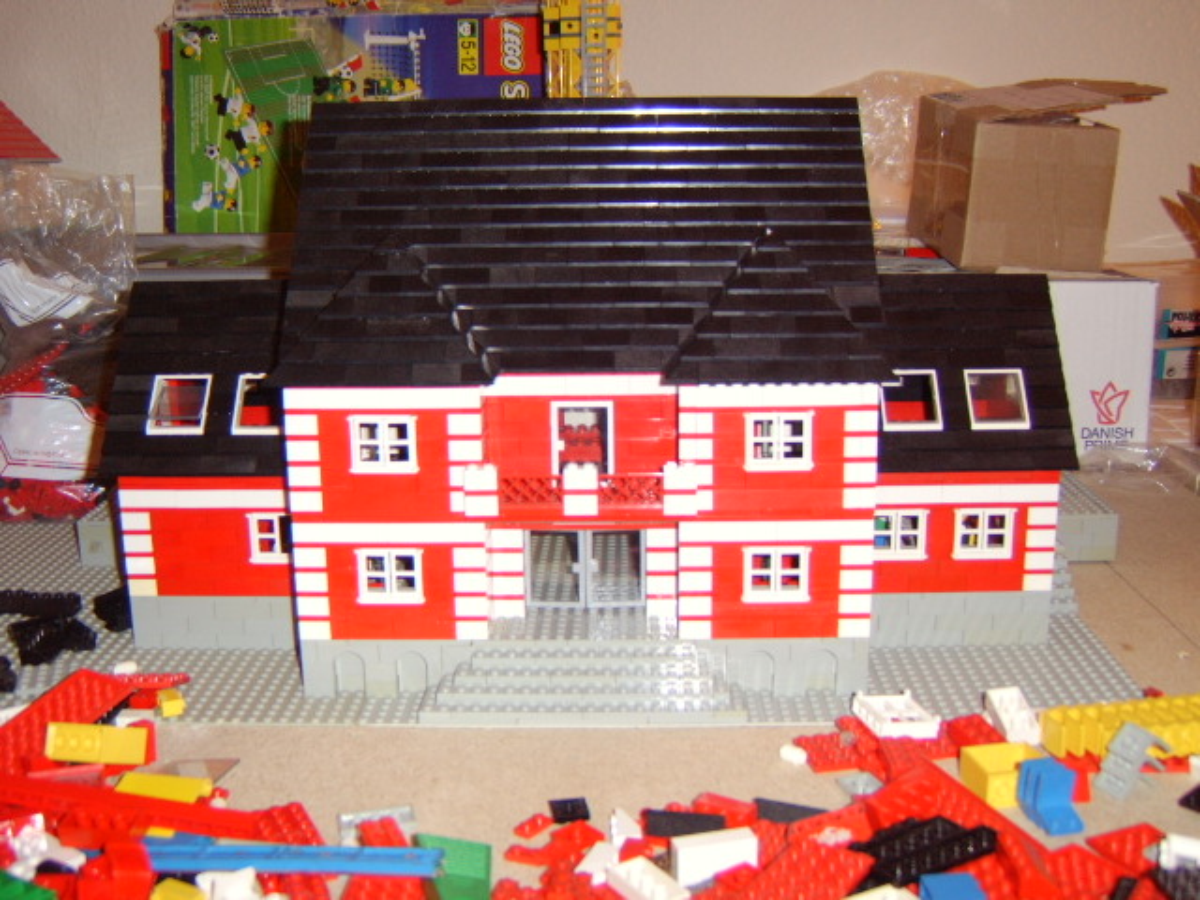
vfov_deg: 45.4
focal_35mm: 31
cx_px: 600
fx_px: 1075
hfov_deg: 58.4
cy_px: 450
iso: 141
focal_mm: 8.13
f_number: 2.7
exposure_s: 1/30
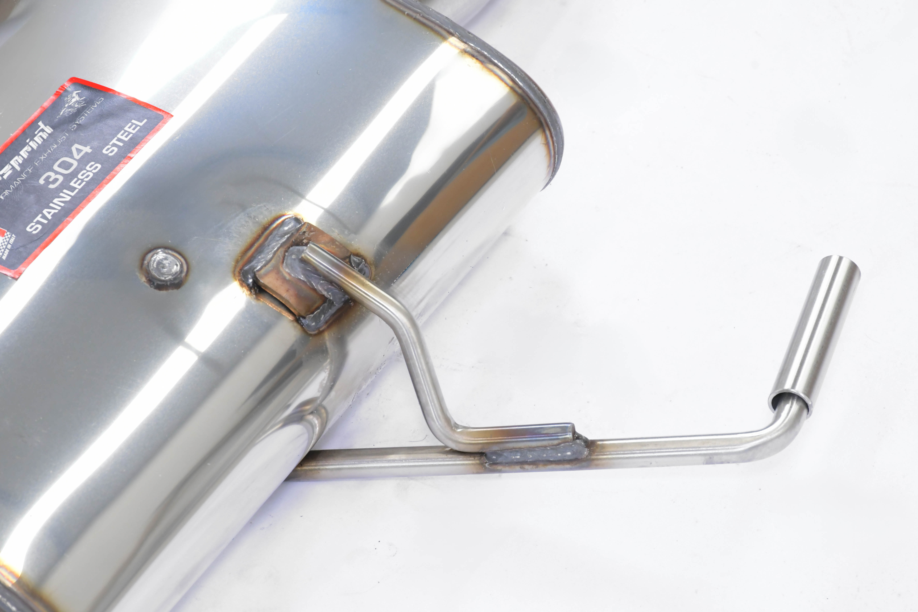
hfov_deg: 13.7
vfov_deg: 9.1
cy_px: 306
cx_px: 459
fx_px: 3825
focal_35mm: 150
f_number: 13
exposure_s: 1/80
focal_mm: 100
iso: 2500
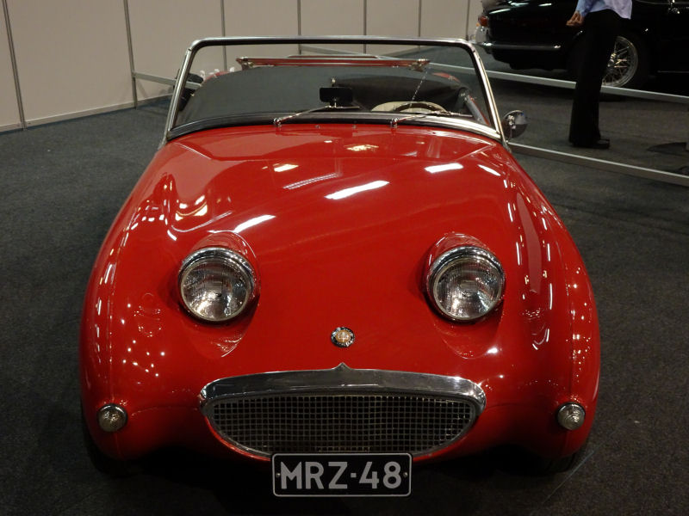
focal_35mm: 40
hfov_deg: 46.8
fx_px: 796
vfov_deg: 36.0
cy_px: 258
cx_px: 344
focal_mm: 6.8
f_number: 4
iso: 640
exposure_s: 1/40
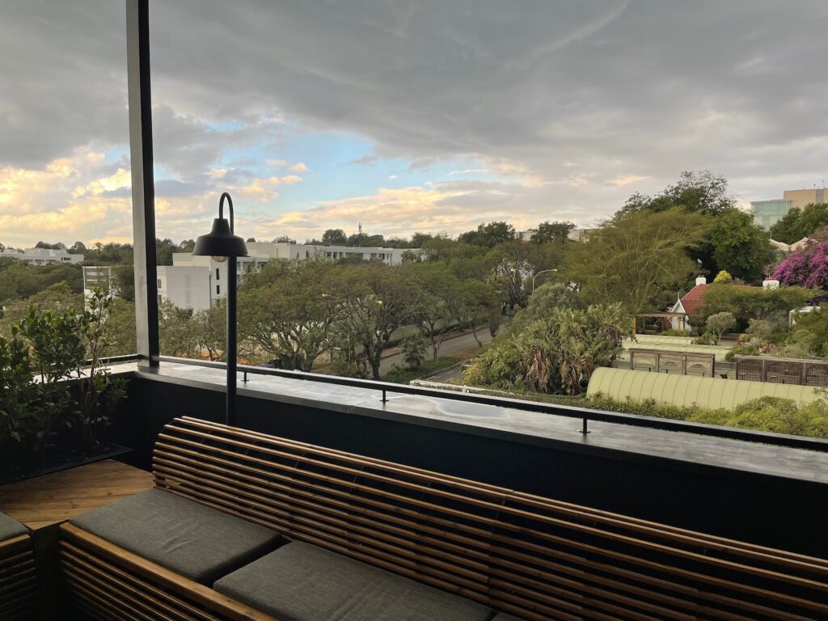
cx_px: 414
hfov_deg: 67.3
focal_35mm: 26
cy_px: 310
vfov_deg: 53.1
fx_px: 622
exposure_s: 1/355
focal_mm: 5.1
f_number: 1.6
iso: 32
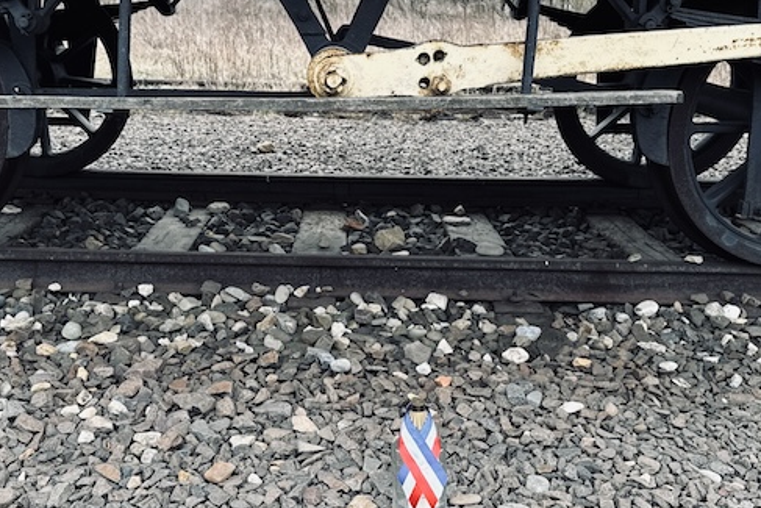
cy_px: 281
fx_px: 867
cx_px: 344
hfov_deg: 47.3
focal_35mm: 41
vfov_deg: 32.6
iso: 80
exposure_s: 1/454
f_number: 1.78
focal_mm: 6.76
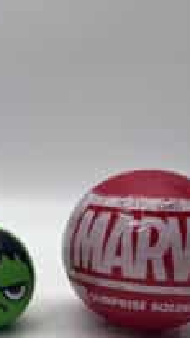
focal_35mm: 59
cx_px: -90
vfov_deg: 35.0
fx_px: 530
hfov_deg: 18.2
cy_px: 236
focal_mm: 5.7
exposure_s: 1/153
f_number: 1.5
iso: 40
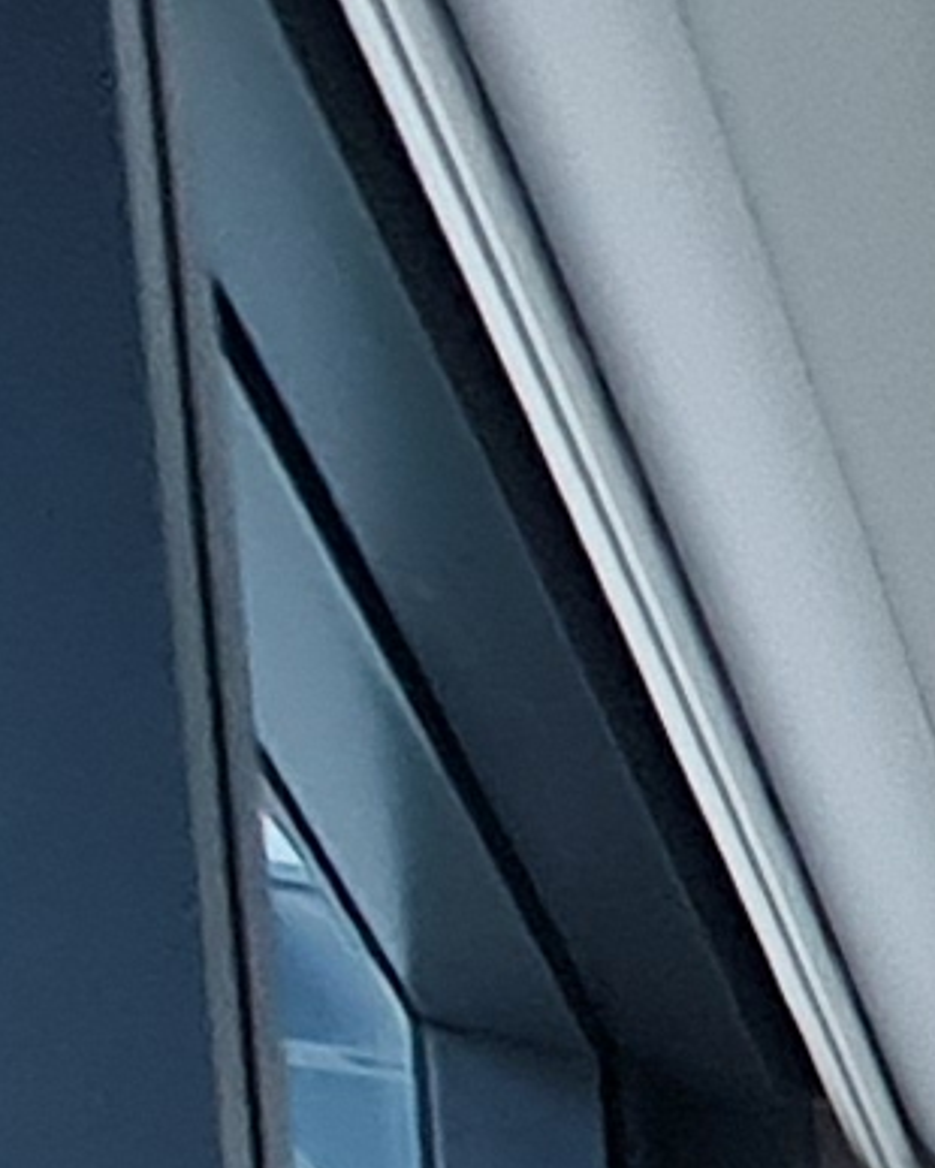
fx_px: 4528
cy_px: 4086
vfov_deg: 9.3
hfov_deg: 5.9
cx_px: 5031
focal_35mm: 131
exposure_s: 1/120
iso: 100
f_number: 2.2
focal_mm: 2.2
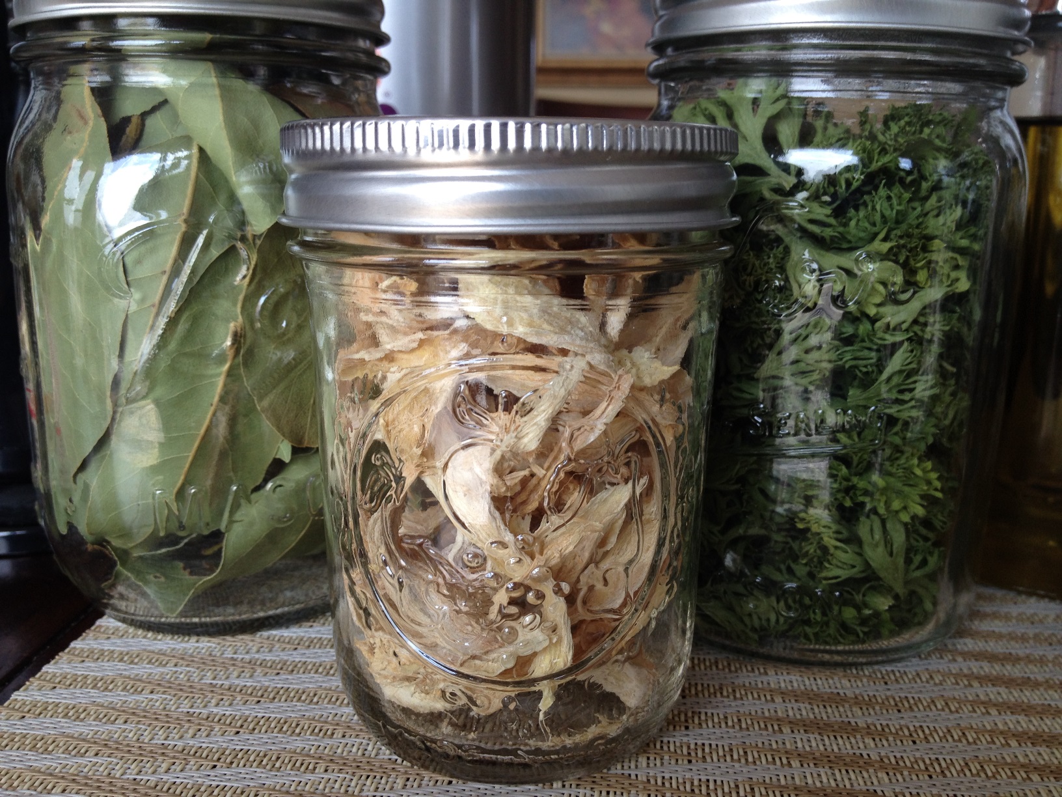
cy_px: 398
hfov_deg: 52.6
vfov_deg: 40.7
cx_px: 531
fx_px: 1074
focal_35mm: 35
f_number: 2.4
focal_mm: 4.28
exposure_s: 1/136
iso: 50
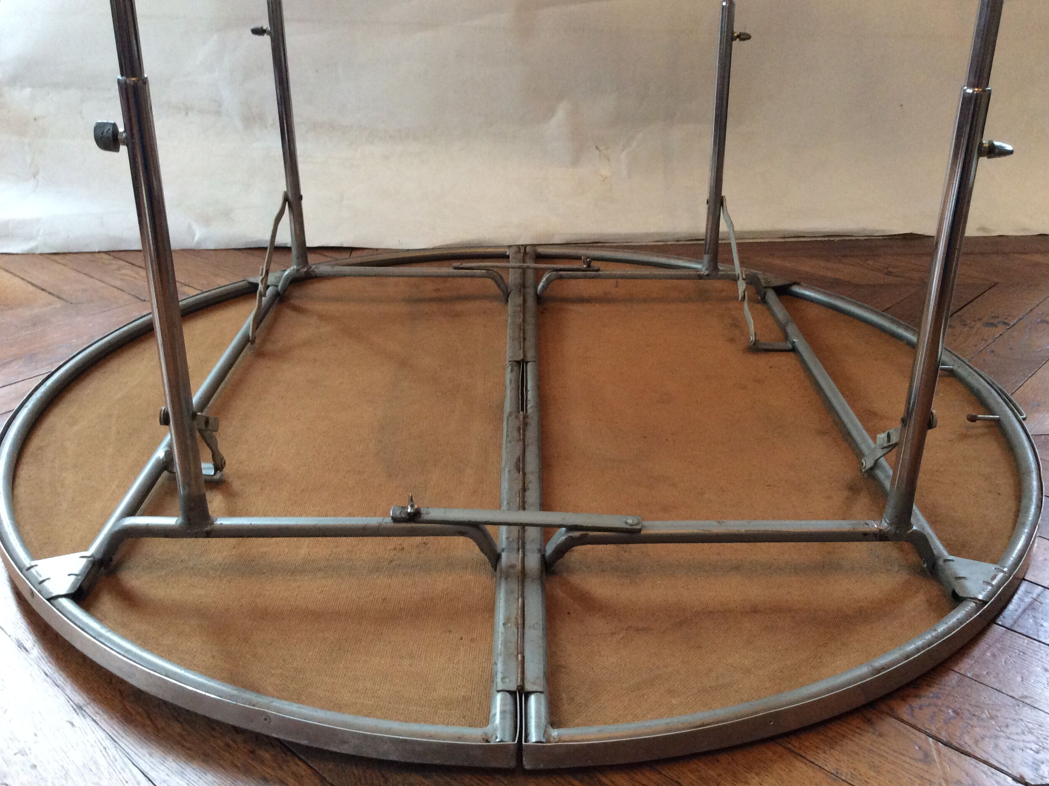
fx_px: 1000
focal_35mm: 33
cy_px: 390
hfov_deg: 55.3
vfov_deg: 42.9
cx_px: 539
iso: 160
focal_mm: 3.3
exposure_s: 1/25
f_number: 2.4
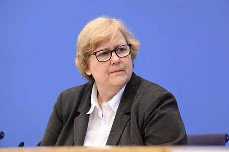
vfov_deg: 9.1
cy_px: 76
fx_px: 953
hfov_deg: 13.7
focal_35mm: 150
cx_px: 114
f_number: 5
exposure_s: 1/400
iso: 2500
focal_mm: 150
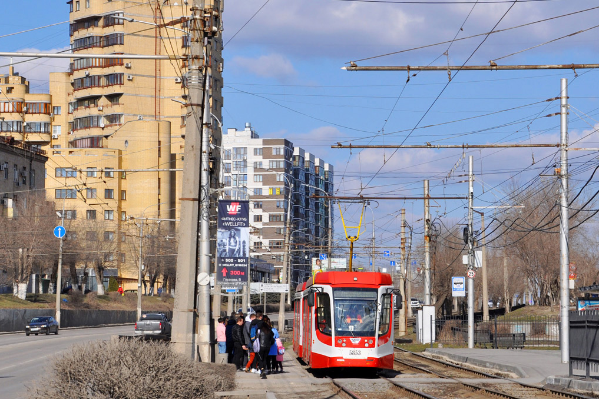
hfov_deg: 22.1
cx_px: 343
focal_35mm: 92
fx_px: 1531
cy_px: 217
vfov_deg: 14.9
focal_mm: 52
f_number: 9
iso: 200
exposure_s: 1/640
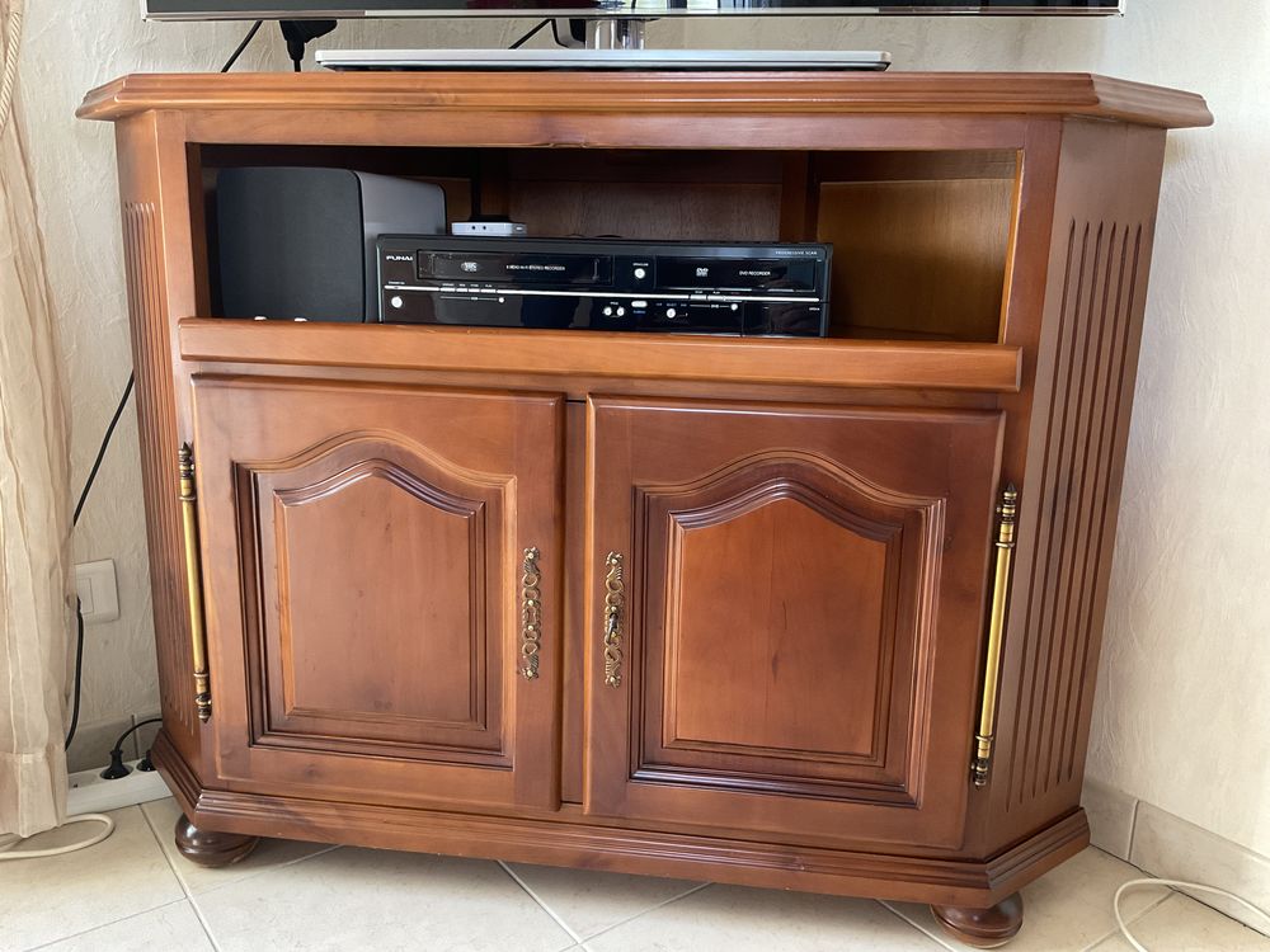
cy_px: 476
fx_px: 1064
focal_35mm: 29
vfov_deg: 48.2
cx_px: 635
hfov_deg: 61.7
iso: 160
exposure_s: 1/60
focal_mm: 3
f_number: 1.8
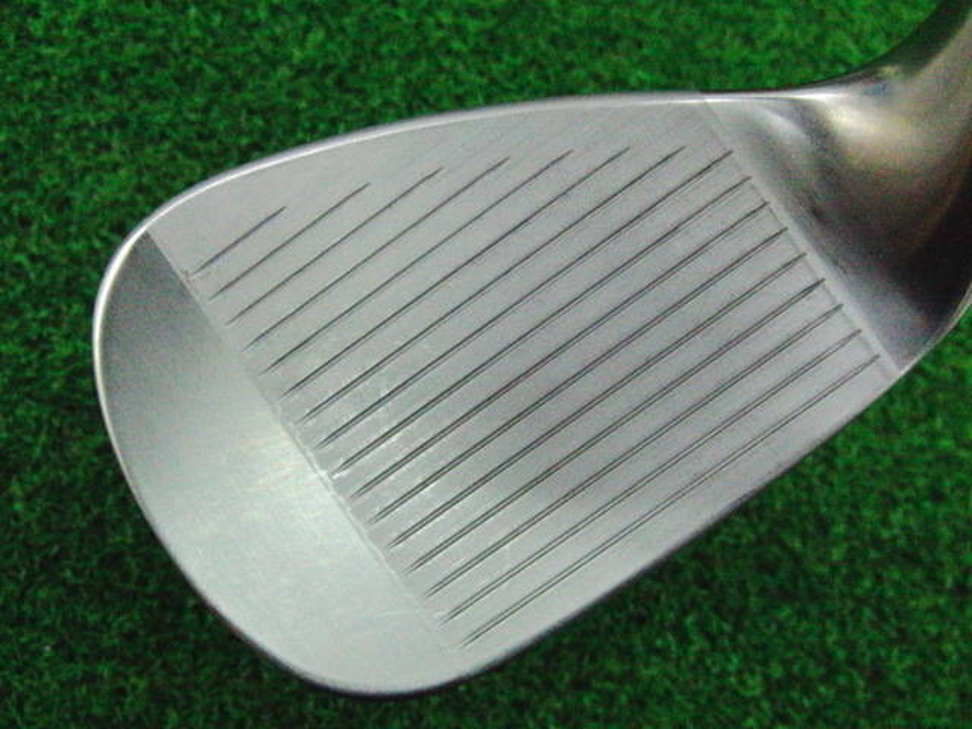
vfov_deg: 38.7
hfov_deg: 50.1
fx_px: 1039
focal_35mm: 37
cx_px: 486
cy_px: 364
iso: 3200
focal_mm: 6.42
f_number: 3.6
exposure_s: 1/400
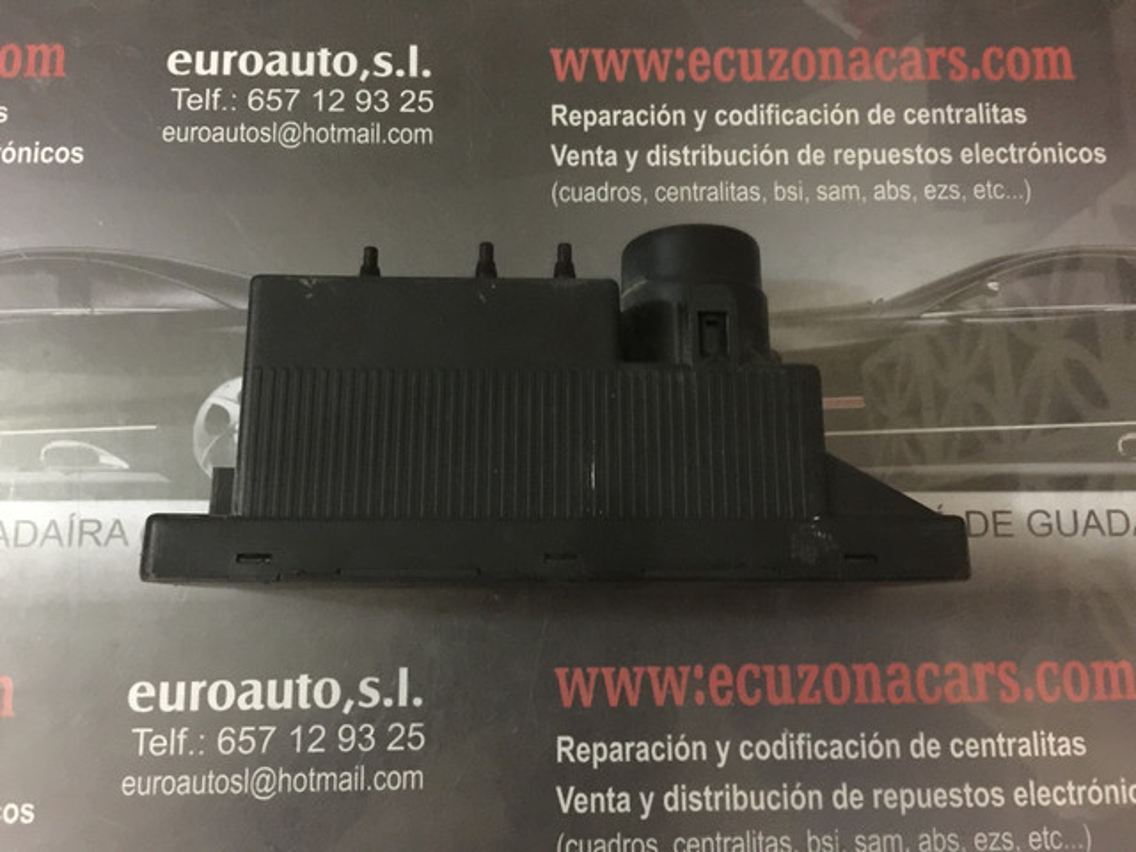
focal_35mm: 29
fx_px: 952
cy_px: 426
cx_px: 568
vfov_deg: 48.2
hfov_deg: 61.7
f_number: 2.2
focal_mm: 4.15
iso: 250
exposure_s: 1/4
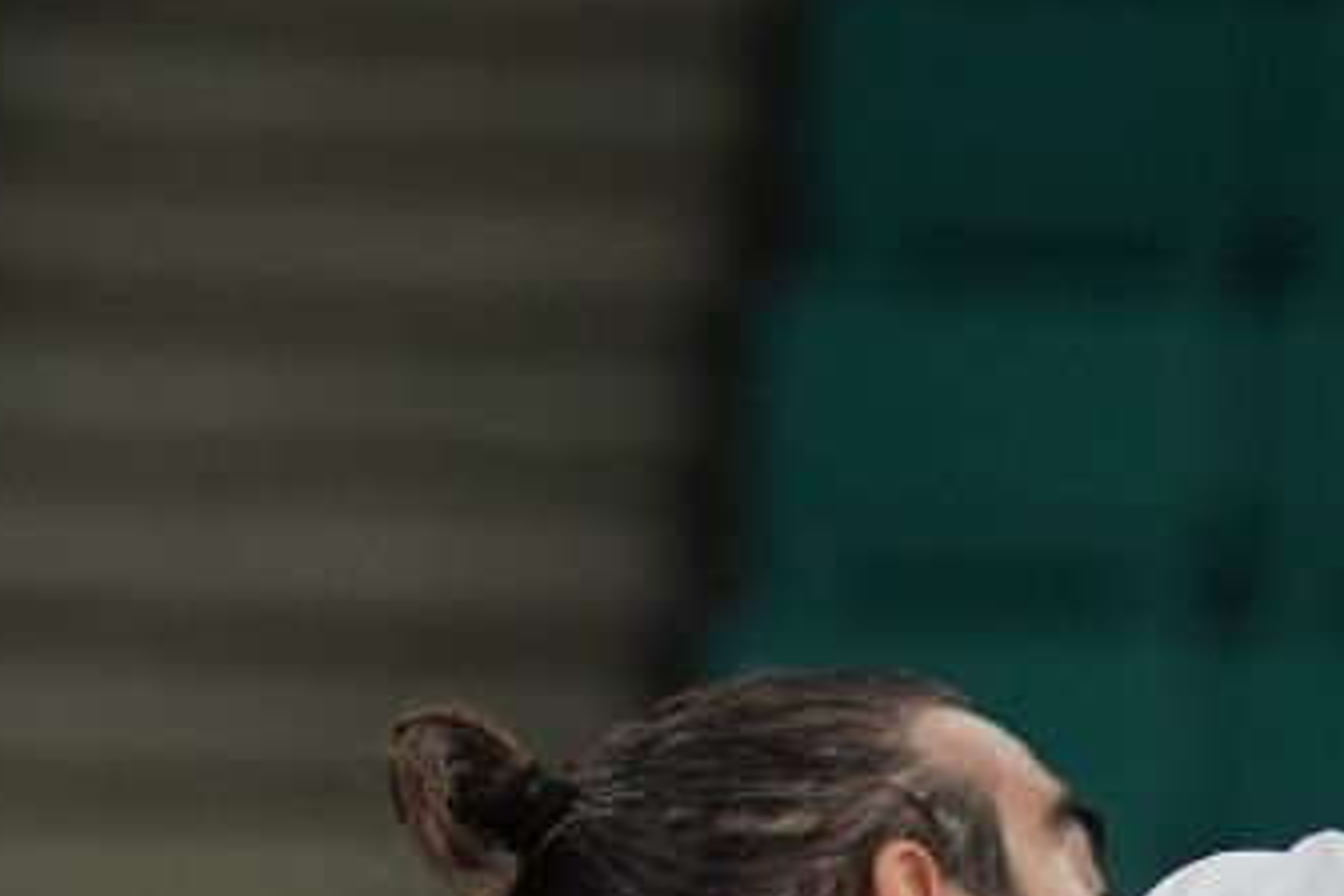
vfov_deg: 1.2
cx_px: 2132
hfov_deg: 1.8
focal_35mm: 1147
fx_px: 42818
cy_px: 2040
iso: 500
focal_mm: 143
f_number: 2.8
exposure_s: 1/1000
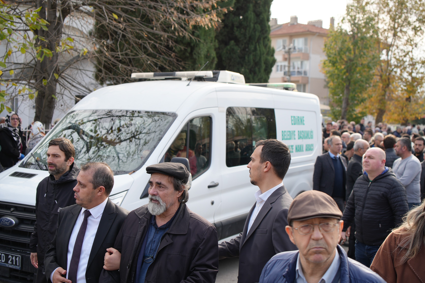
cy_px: 139
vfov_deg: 29.2
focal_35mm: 46
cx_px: 212
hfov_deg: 42.7
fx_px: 543
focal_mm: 44
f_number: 4.5
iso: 100
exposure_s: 1/200
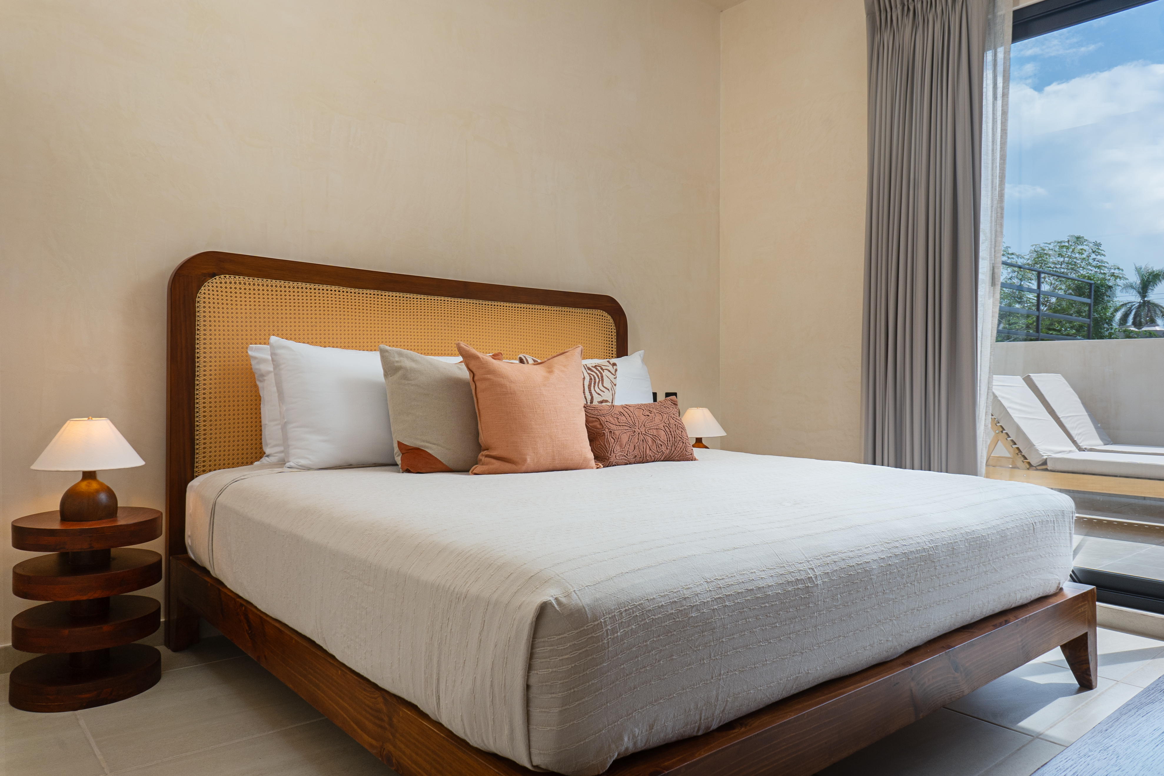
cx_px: 582
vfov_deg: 53.1
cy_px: 388
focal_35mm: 24
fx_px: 776
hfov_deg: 73.7
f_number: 11
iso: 200
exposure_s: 1/25
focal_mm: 16
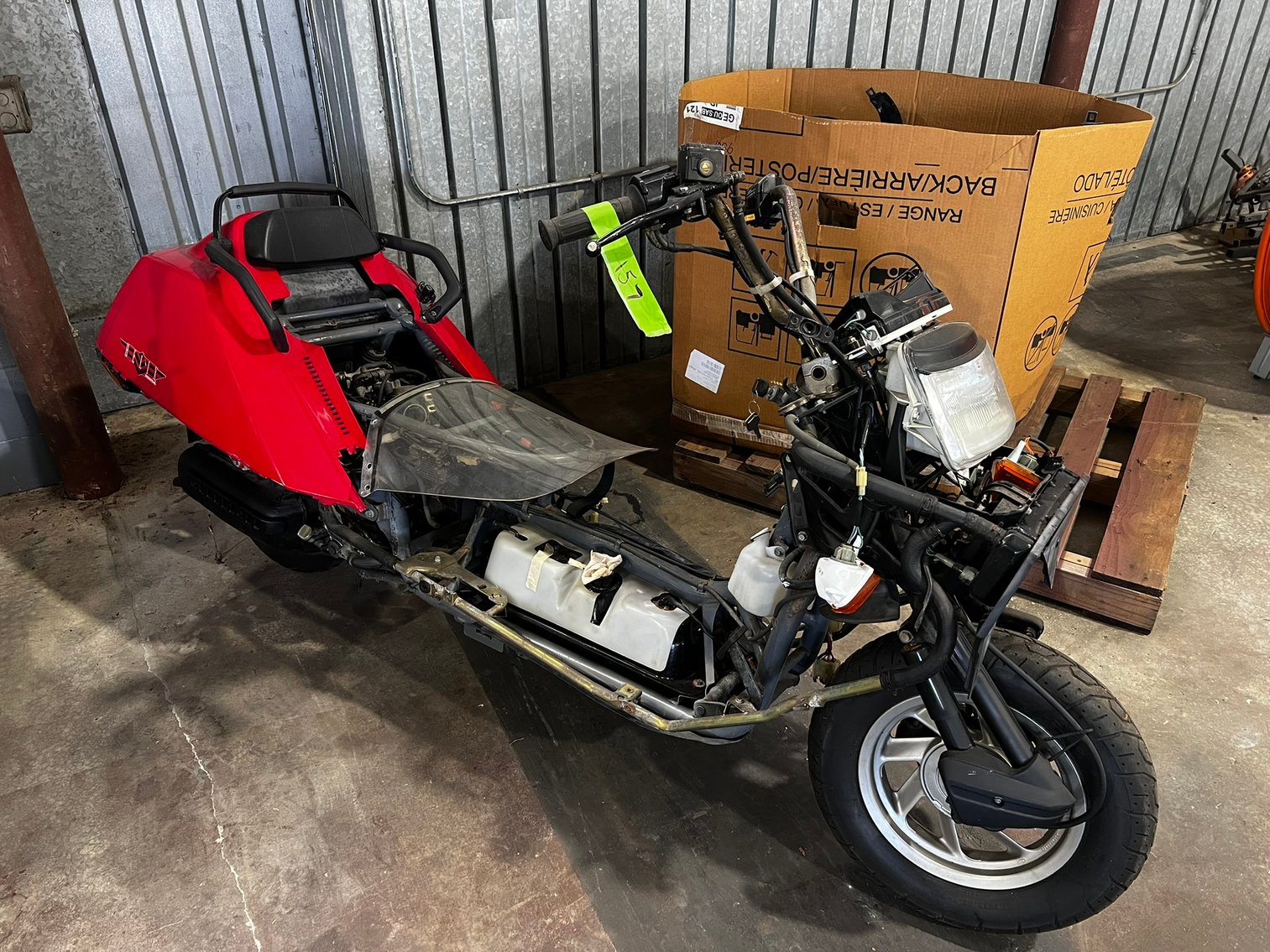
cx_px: 635
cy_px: 476
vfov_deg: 53.1
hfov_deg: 67.3
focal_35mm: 26
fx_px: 954
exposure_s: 1/60
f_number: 1.5
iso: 250
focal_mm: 5.7
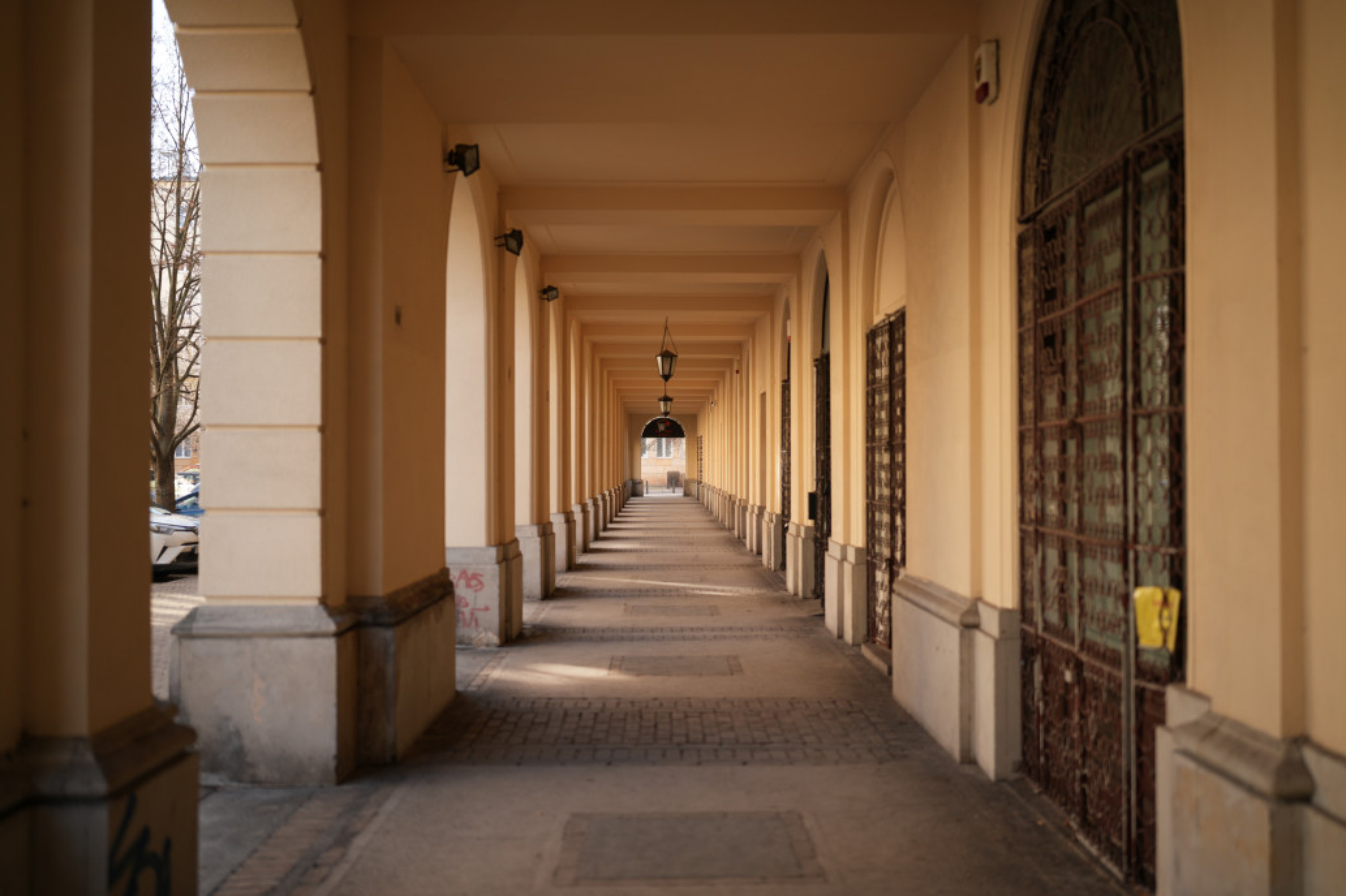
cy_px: 440
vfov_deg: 36.8
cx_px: 663
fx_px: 1345
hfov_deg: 53.1
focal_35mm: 36
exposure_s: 1/800
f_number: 1.2
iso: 100
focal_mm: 35
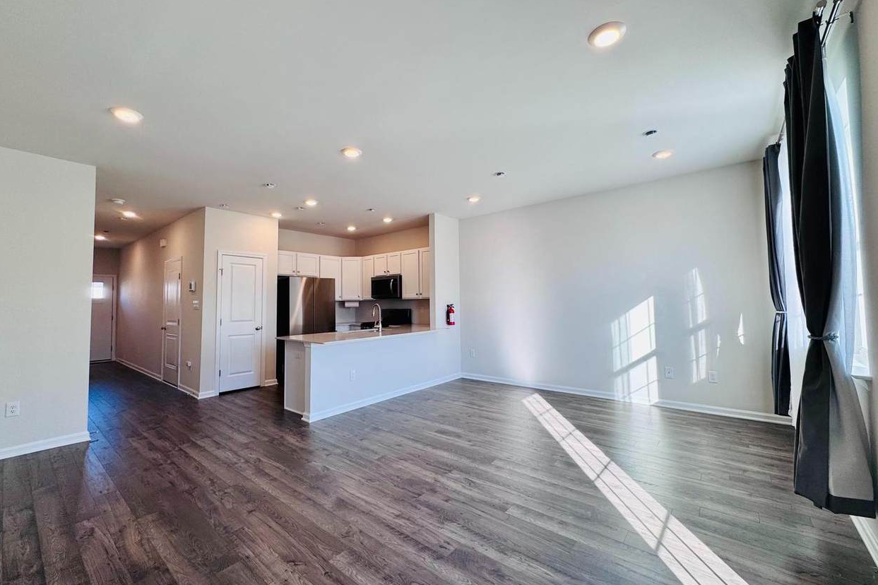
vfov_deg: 77.3
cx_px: 427
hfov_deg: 100.4
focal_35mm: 15
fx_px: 366
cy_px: 284
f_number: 2.2
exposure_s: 1/120
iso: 50
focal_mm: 2.22
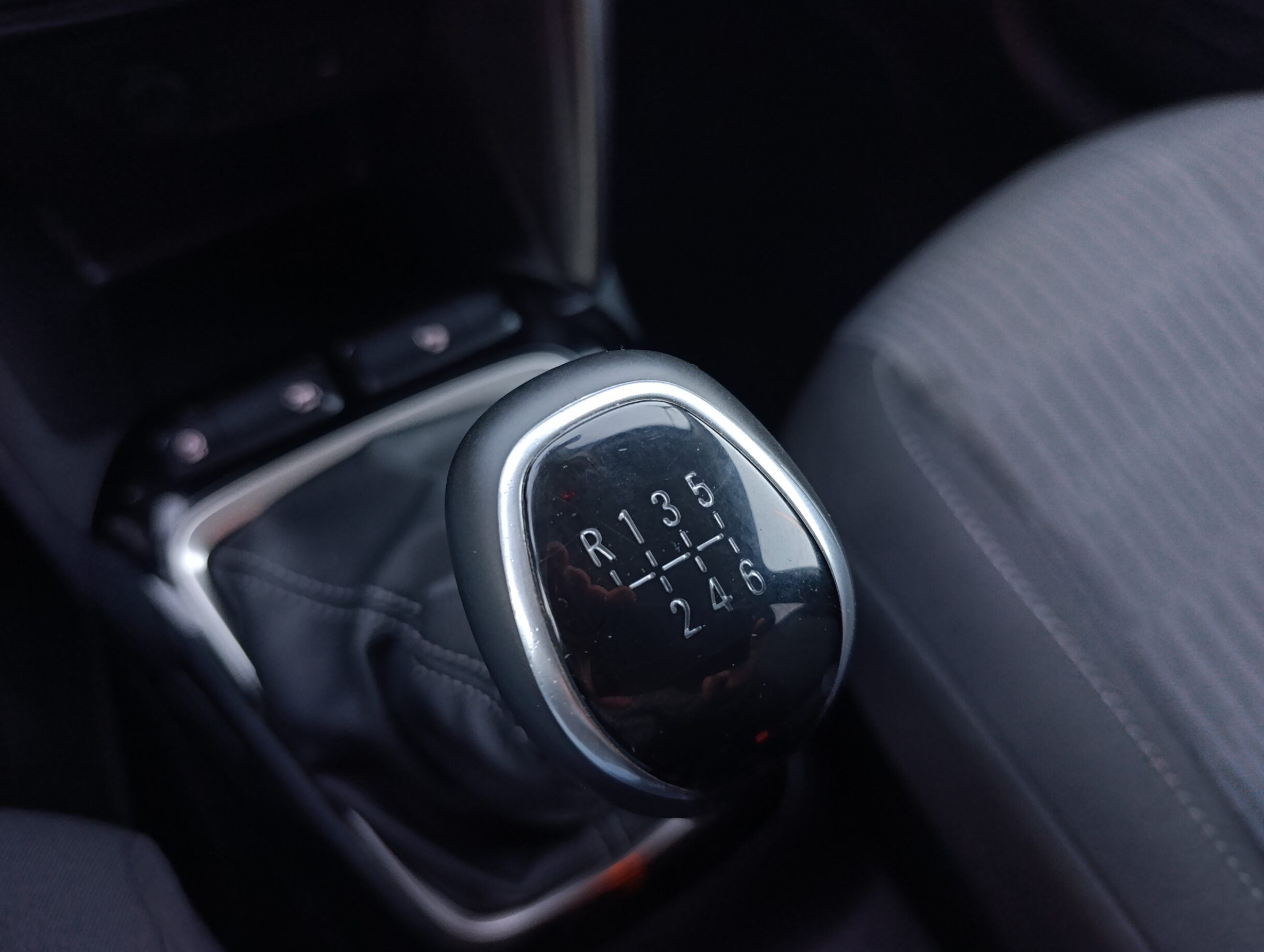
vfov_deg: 57.0
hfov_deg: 71.5
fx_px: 878
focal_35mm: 24
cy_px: 475
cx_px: 641
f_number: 1.6
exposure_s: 1/50
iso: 1000
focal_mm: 6.14
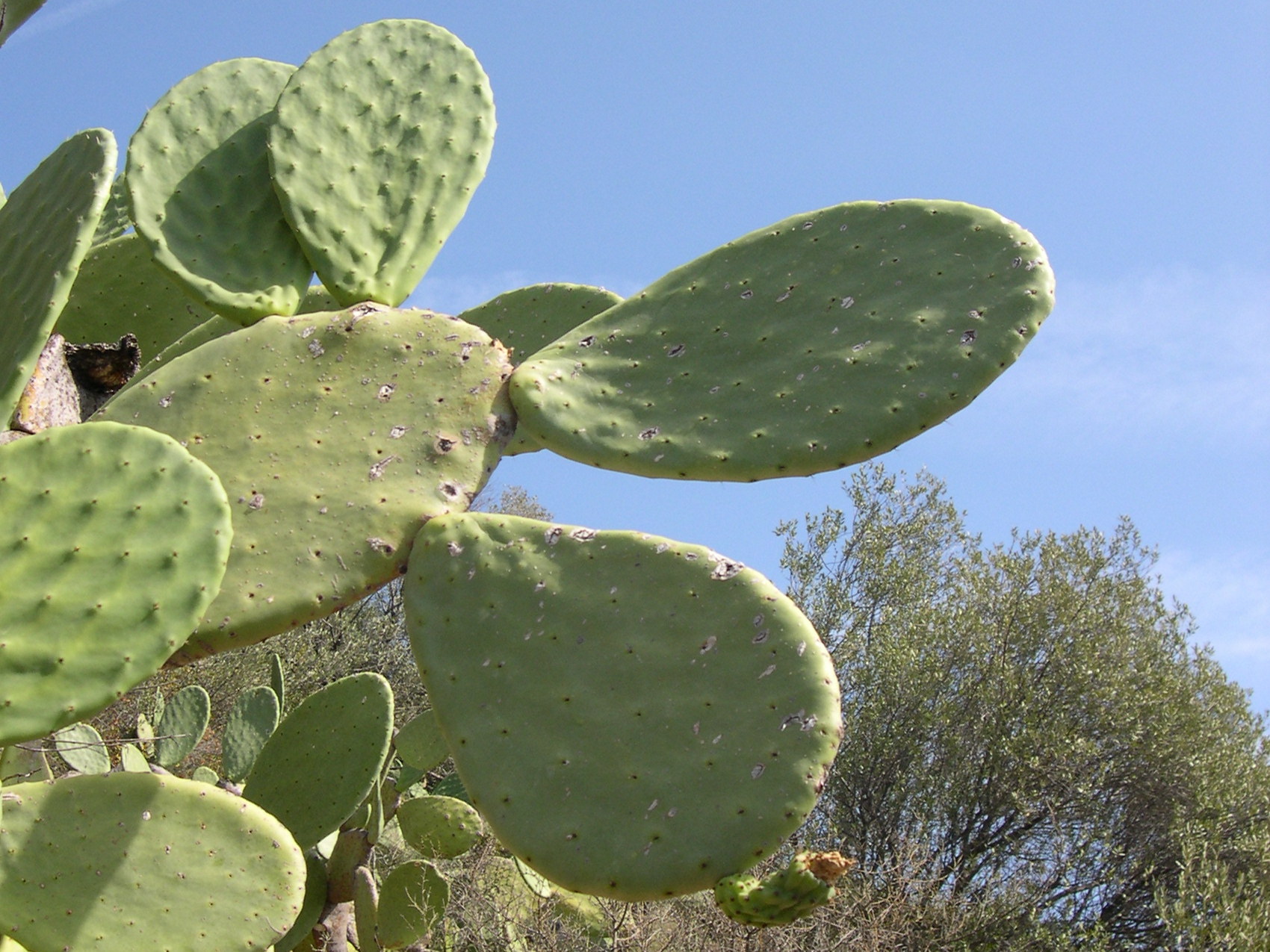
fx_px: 1394
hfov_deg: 49.0
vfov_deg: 37.7
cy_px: 476
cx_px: 635
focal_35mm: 38
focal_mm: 8
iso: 100
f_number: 7.6
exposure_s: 1/117
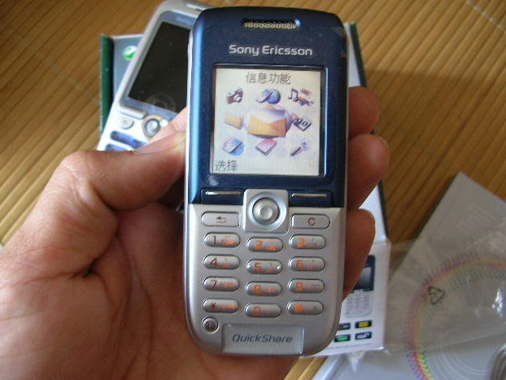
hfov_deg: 51.3
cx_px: 258
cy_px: 189
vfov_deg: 39.7
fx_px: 526
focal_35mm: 36
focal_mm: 5.8
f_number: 2.8
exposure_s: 1/11.5
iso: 50
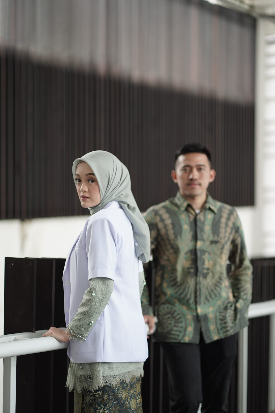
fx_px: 974
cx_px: 138
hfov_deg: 16.1
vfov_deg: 23.9
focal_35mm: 85
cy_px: 206
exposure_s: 1/320
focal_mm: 85
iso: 125
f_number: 1.8
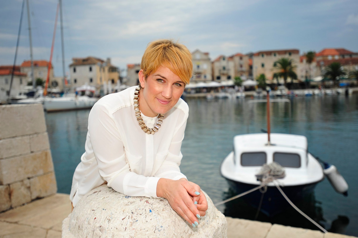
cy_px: 119
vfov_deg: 37.8
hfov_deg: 54.5
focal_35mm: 35
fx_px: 348
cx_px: 179
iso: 250
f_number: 2.8
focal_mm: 35
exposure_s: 1/4000
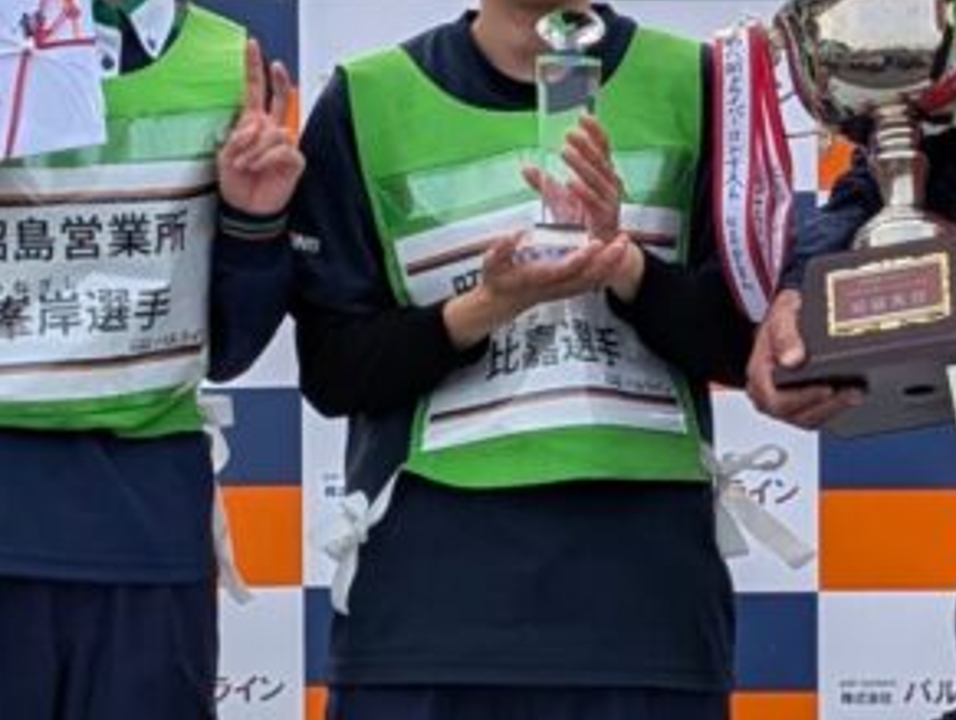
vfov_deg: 12.5
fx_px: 3263
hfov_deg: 16.5
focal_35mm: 118
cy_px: 64
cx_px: 821
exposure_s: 1/536
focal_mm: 6.9
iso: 19
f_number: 1.68
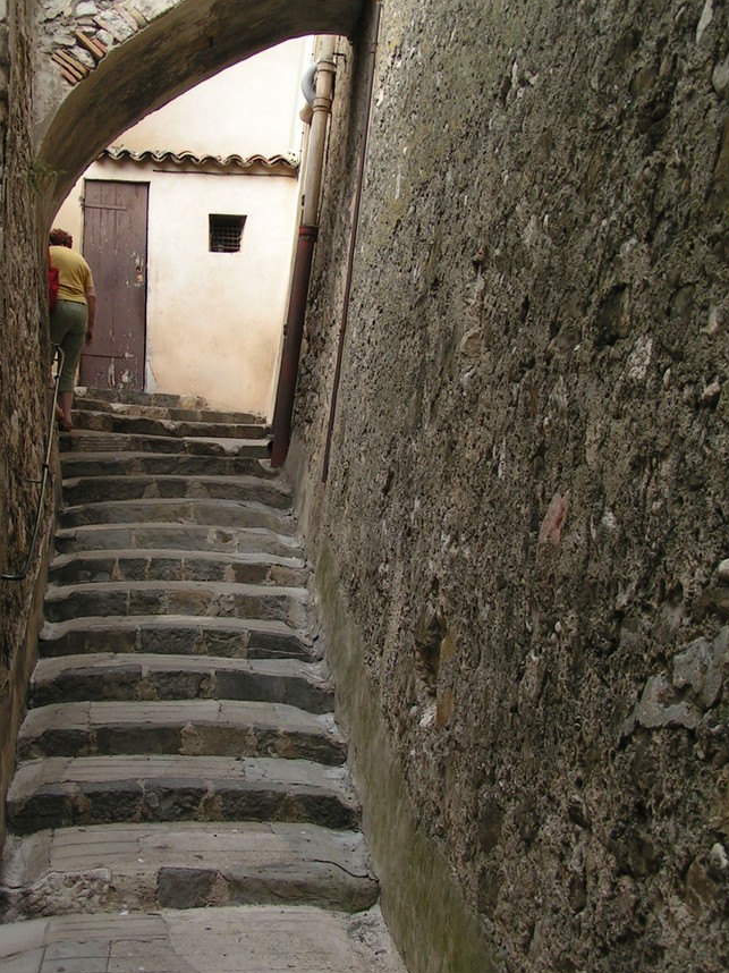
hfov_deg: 28.5
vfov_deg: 37.5
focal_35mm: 51
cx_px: 289
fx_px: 1433
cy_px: 431
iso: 50
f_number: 4.5
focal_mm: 6.3
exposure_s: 1/60
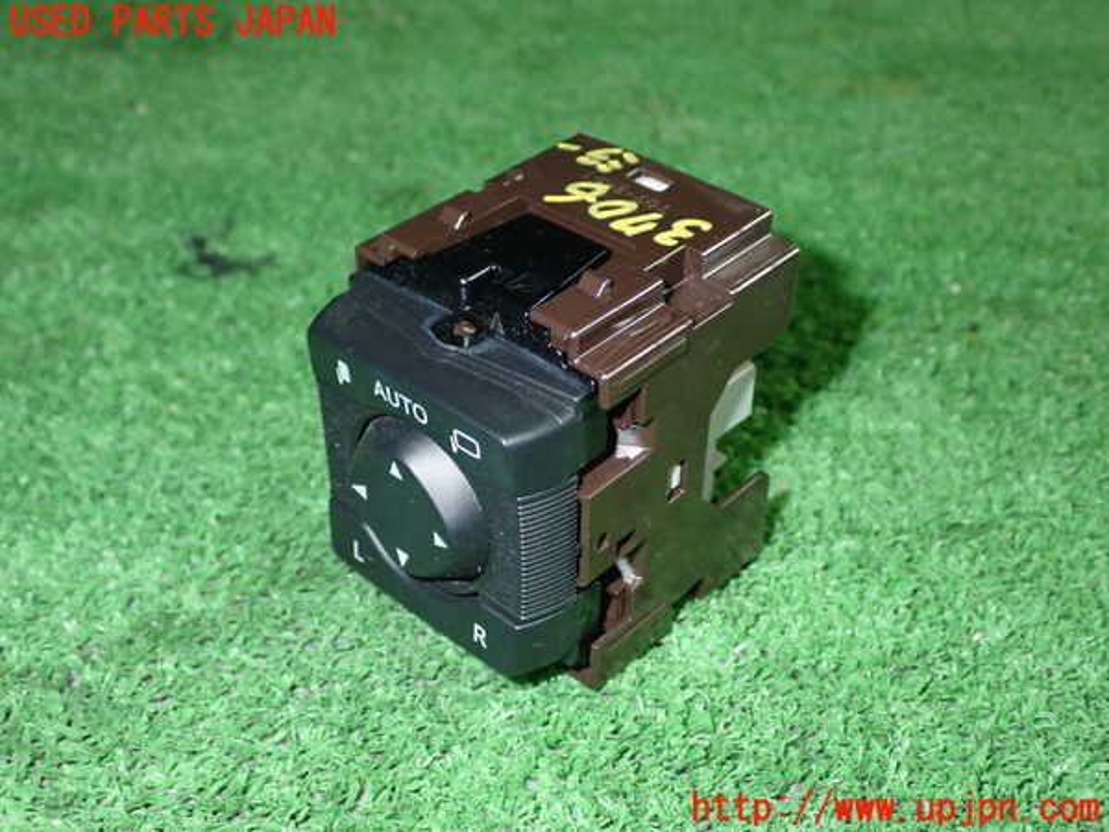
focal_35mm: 44
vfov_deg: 32.9
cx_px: 554
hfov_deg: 42.9
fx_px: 1410
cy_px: 416
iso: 800
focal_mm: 7.84
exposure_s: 1/40
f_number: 9
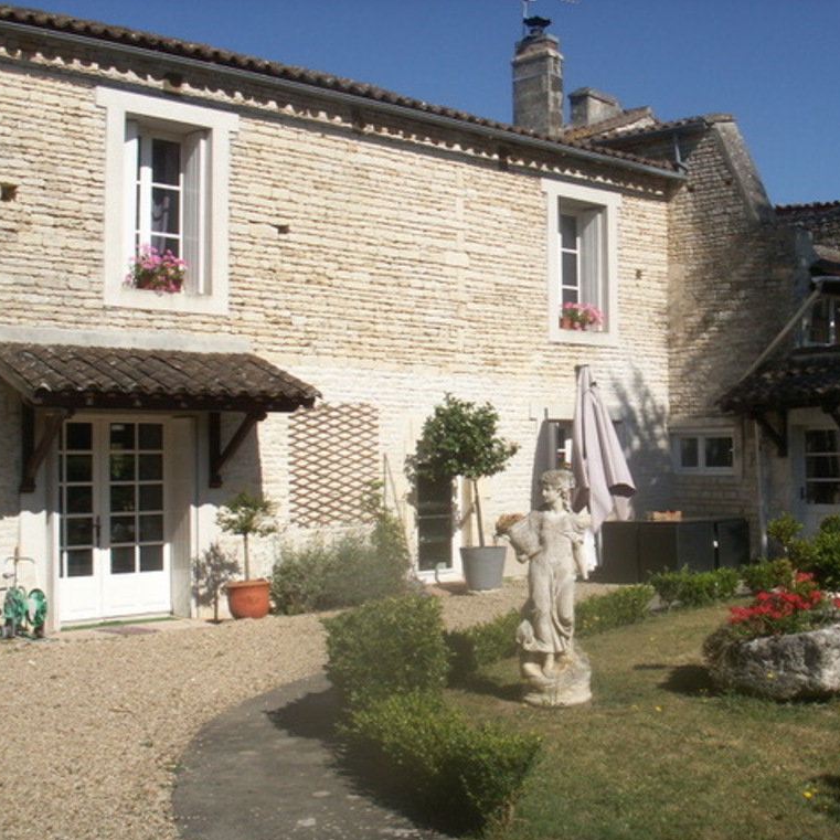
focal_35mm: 44
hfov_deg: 37.9
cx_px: 555
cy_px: 423
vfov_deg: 38.3
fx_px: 1208
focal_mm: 7.7
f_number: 7.1
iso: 50
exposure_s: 1/400
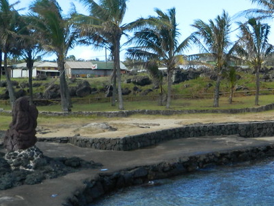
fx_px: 499
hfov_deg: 30.3
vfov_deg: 23.3
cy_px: 82
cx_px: 201
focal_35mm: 63
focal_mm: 4.5
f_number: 3.1
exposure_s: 1/400
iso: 80
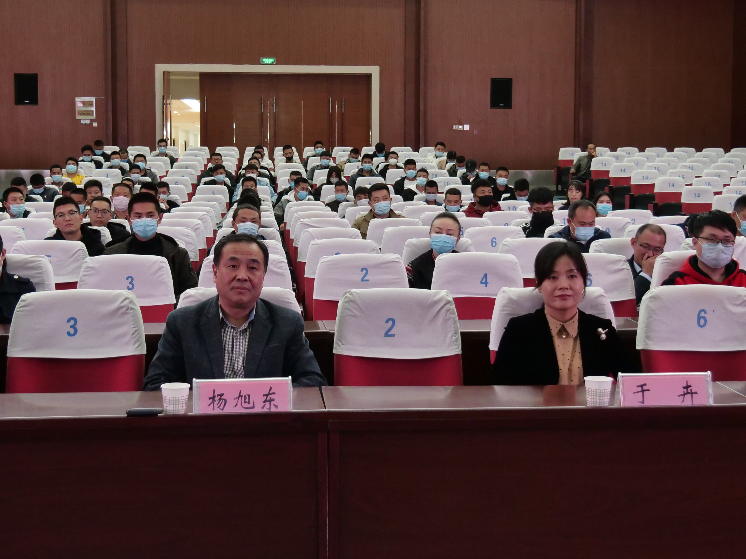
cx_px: 381
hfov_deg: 34.9
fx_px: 1185
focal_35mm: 55
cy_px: 254
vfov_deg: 26.5
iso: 1250
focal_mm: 17
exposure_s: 1/60
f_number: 3.8
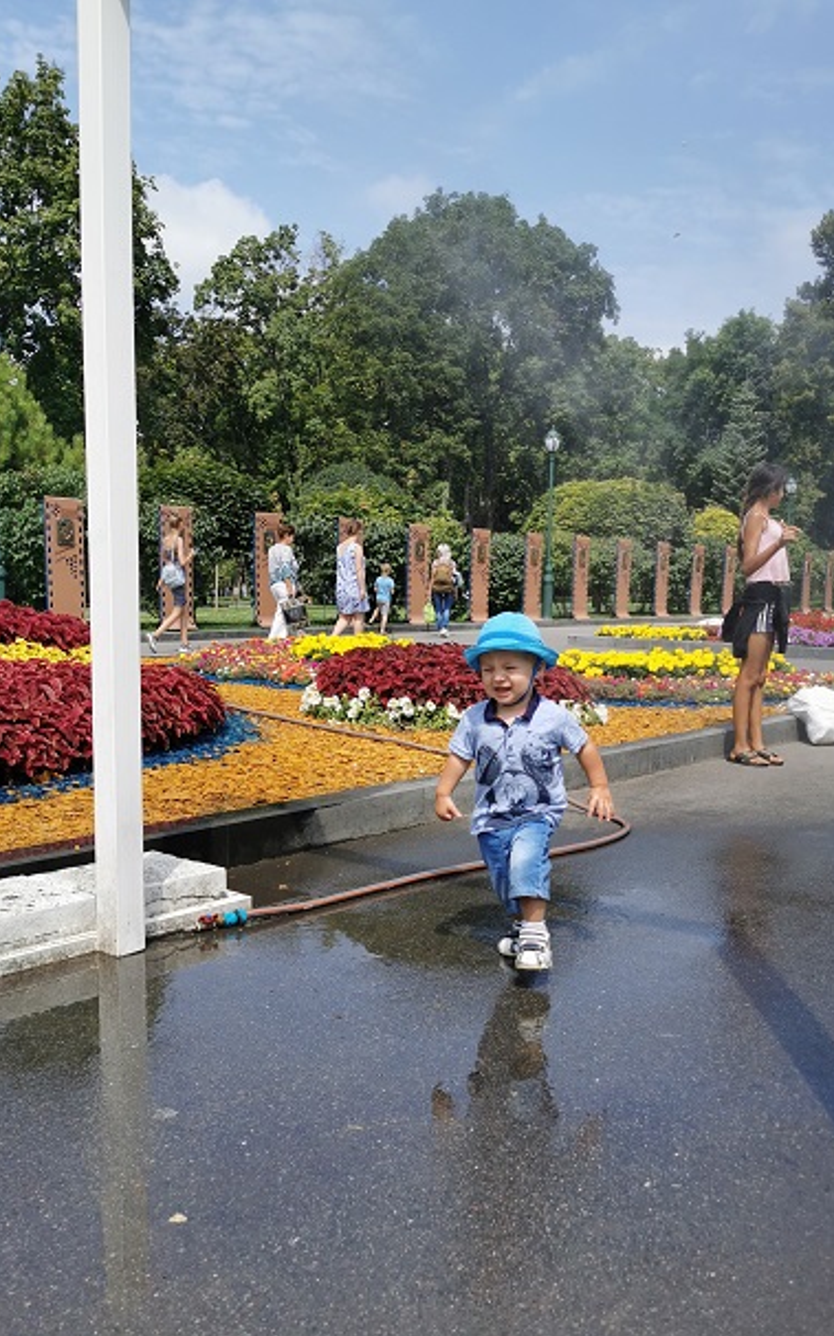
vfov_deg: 57.9
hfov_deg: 38.3
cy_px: 768
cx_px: 450
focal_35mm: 33
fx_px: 1201
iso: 50
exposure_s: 1/3436
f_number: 1.6
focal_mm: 5.56
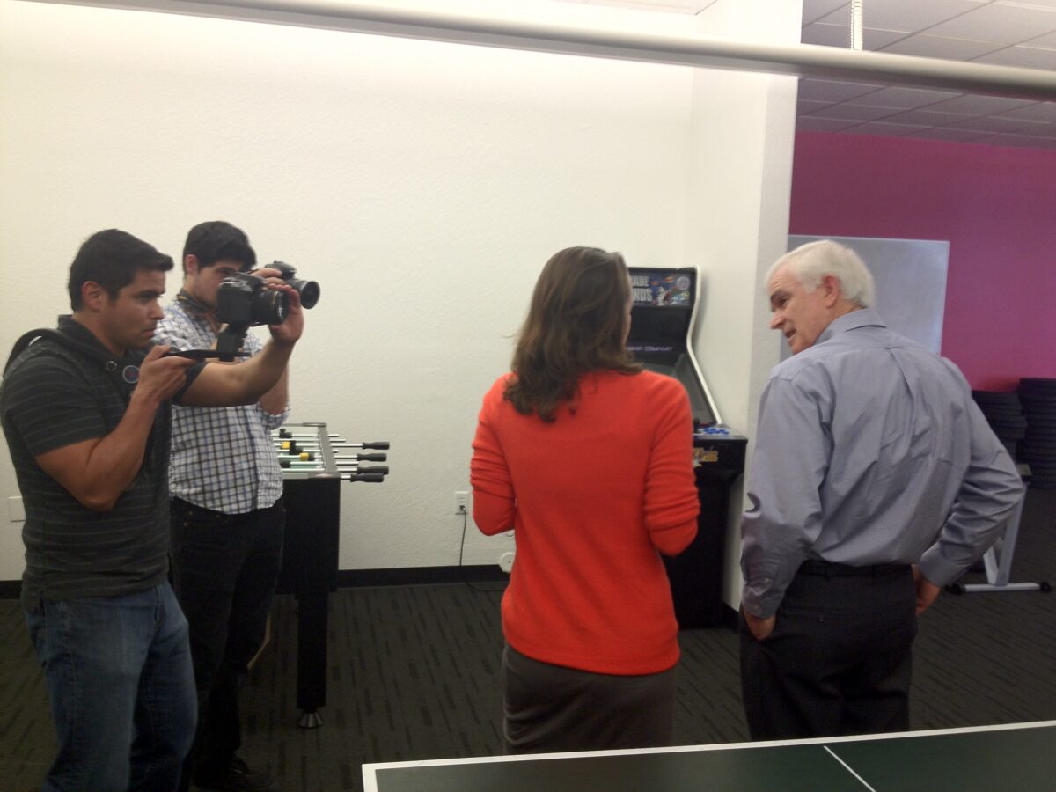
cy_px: 396
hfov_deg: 52.6
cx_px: 528
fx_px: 1068
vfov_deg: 40.7
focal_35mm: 35
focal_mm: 4.28
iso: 80
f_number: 2.4
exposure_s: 1/20
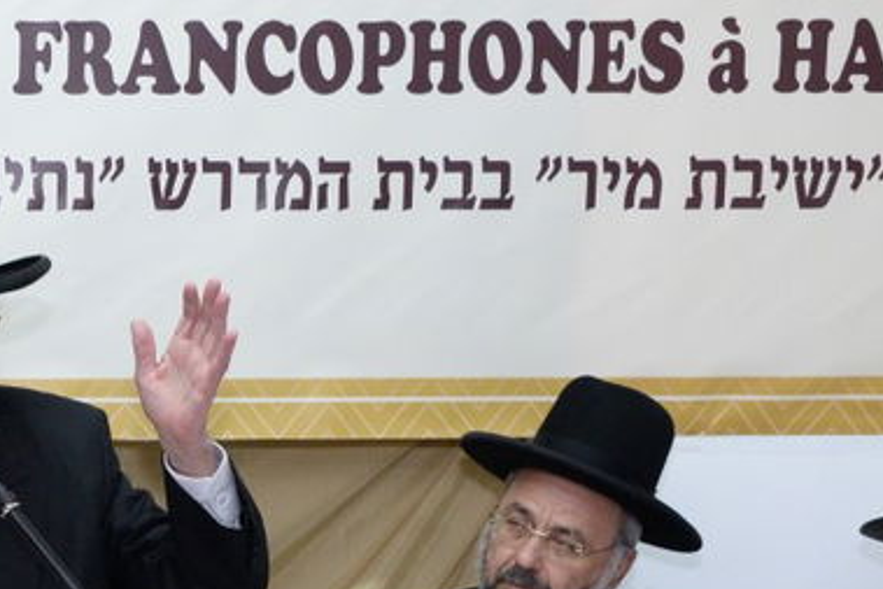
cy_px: 640
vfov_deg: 8.8
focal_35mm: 155
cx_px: -277
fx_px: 3803
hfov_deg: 12.8
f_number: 5.6
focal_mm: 42
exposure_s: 1/60
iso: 2000
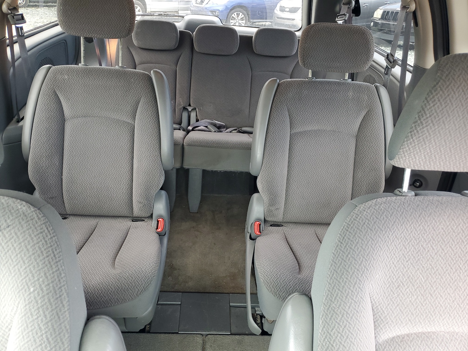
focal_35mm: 26
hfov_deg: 67.3
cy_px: 176
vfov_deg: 53.1
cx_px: 234
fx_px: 352
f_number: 1.5
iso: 76
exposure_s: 1/60.2
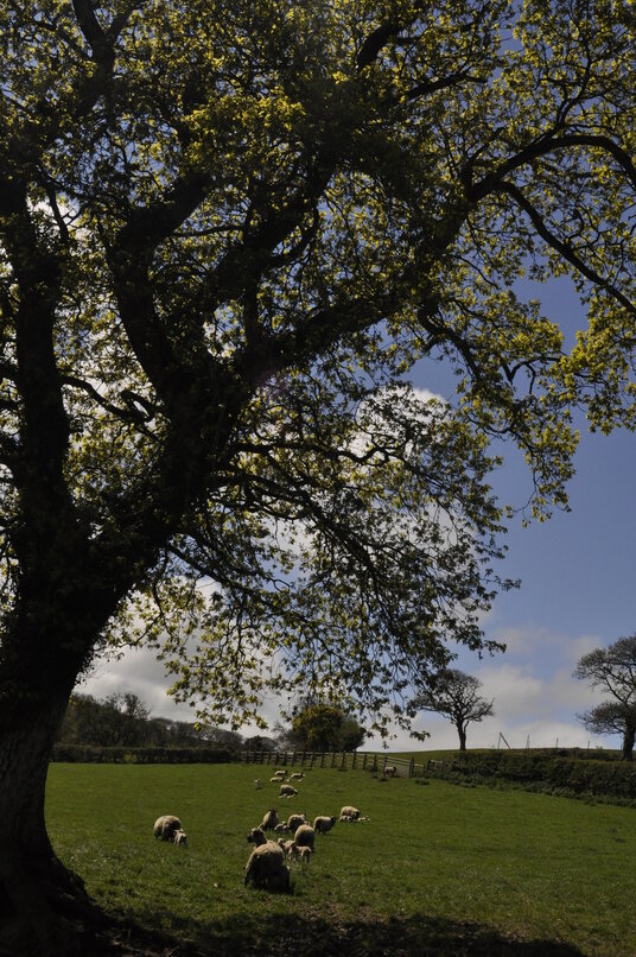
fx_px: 916
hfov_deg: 38.3
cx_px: 318
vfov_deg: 55.1
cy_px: 478
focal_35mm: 34
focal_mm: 23
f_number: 13
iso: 800
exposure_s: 1/640
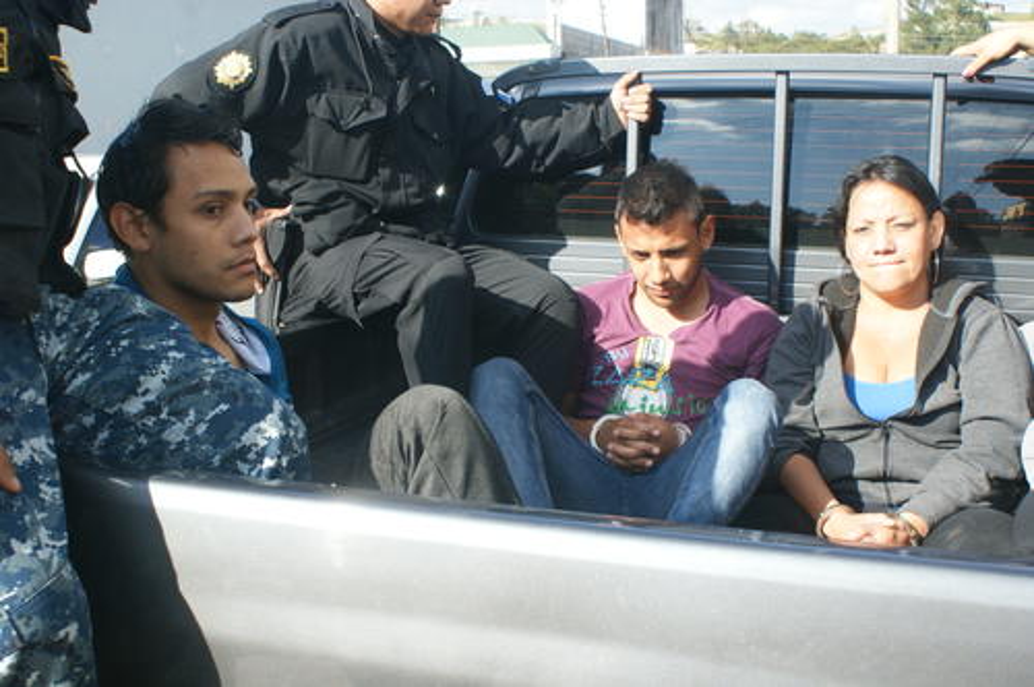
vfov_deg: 31.8
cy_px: 344
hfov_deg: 46.5
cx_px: 517
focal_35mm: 42
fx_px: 1205
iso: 100
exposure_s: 1/80
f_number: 10
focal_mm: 28
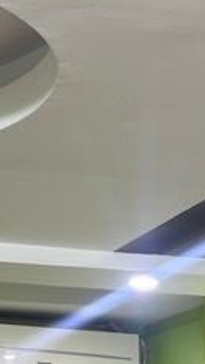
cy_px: 336
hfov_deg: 10.0
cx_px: -126
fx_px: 1121
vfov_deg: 18.1
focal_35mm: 116
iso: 160
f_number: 1.78
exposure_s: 1/50
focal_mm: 6.76
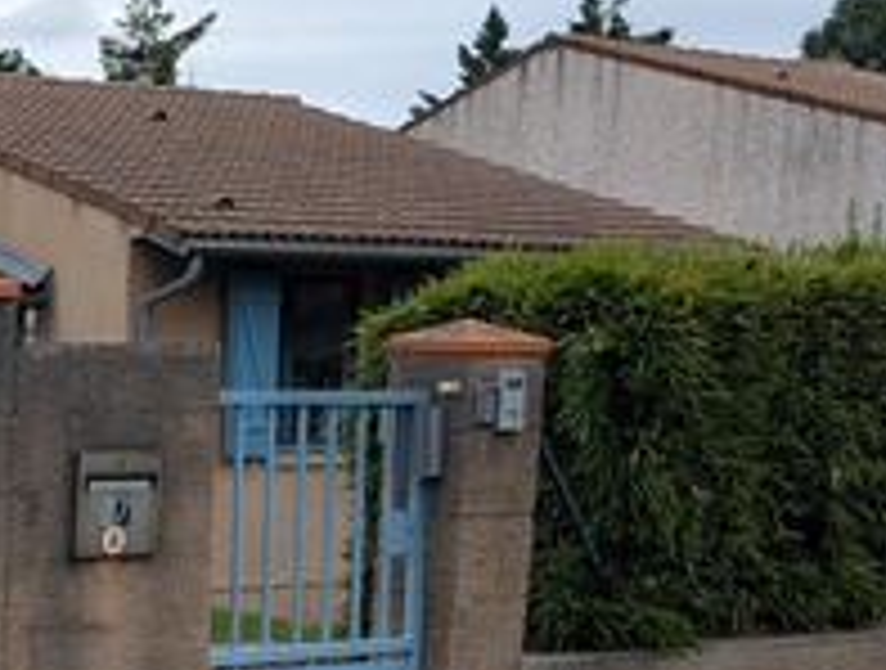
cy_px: 603
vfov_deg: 19.9
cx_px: -396
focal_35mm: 73
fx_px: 1874
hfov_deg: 22.4
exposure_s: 1/446
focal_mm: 6.9
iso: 21
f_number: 1.68
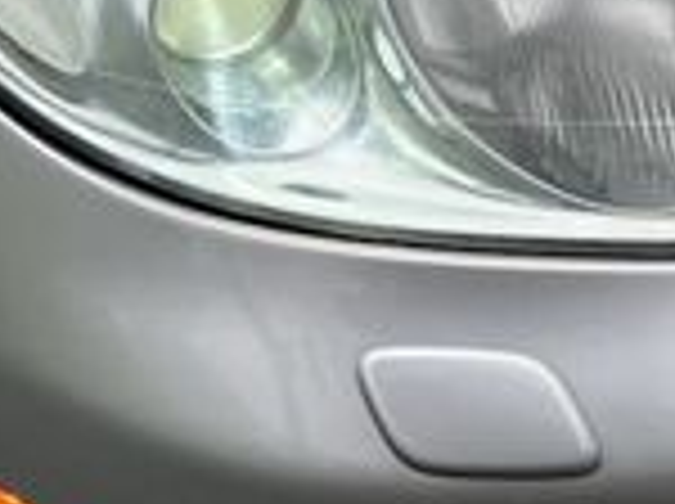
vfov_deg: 13.2
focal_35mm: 111
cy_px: 108
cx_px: 684
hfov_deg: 17.3
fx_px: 2161
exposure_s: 1/3571
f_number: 1.5
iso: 50
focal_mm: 5.7
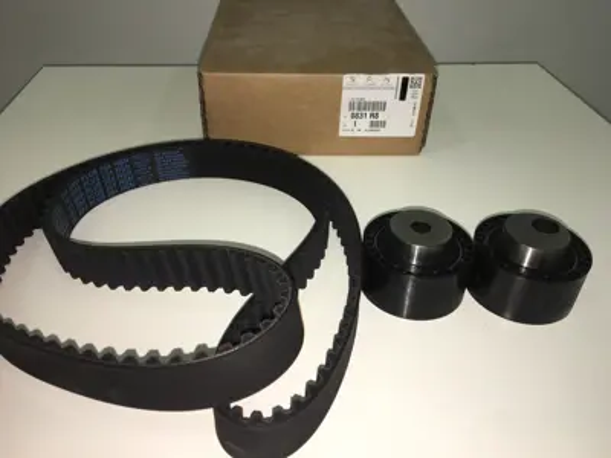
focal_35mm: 29
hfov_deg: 61.7
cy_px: 229
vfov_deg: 48.2
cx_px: 306
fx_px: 512
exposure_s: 1/70
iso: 25
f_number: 2.2
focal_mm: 4.15
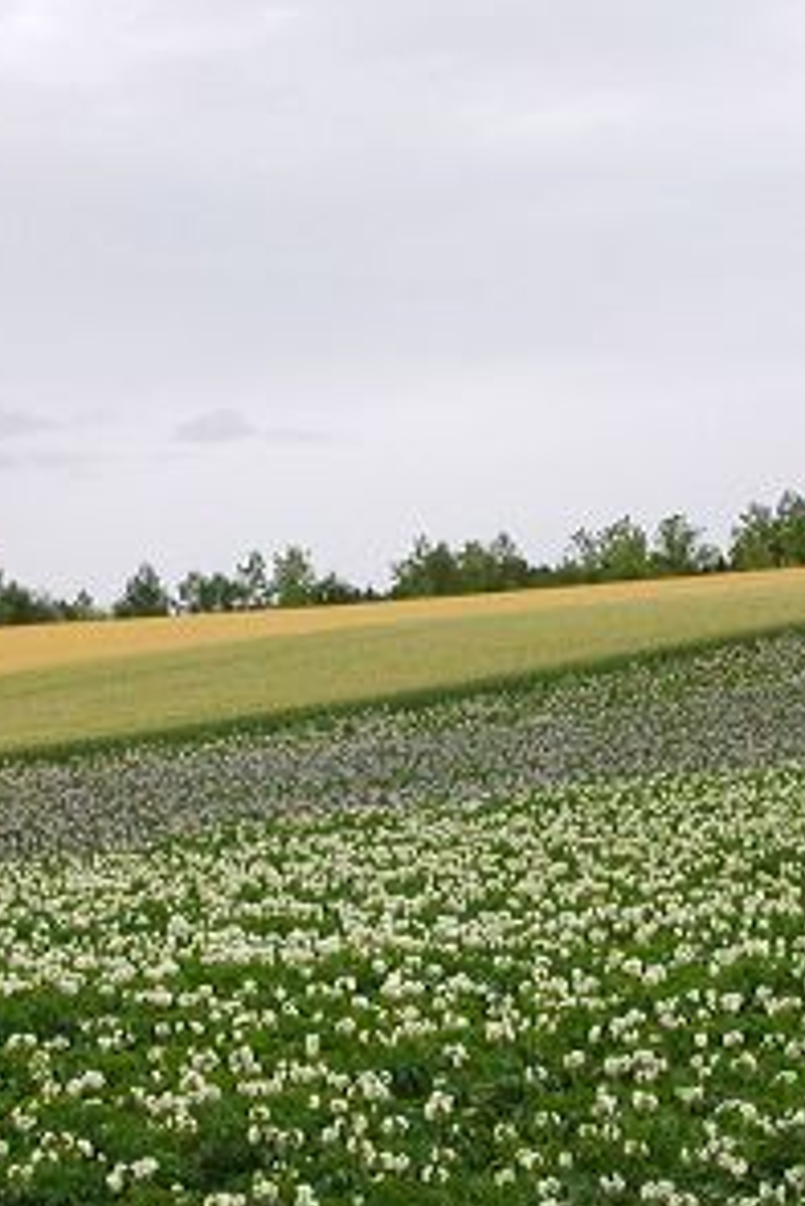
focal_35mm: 115
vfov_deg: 17.8
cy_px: 654
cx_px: 396
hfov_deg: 11.9
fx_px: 3852
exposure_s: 1/421
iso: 100
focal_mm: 10.4
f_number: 3.7
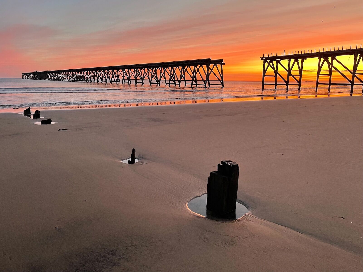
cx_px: 182
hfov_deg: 67.3
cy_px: 136
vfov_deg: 53.1
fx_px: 273
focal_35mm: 26
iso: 200
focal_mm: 4.2
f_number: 1.6
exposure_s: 1/60
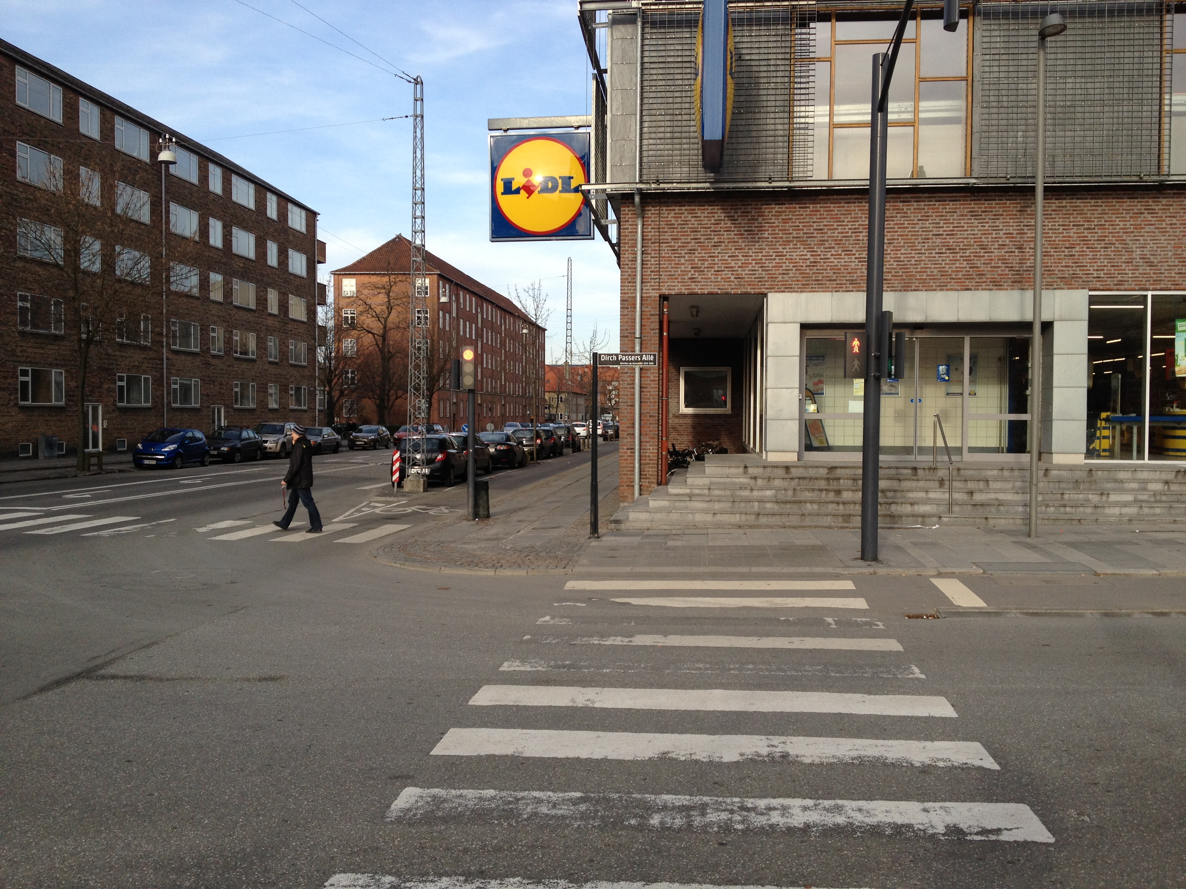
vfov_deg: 40.7
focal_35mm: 35
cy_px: 444
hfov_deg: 52.6
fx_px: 1199
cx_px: 593
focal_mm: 4.28
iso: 64
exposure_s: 1/756
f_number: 2.4
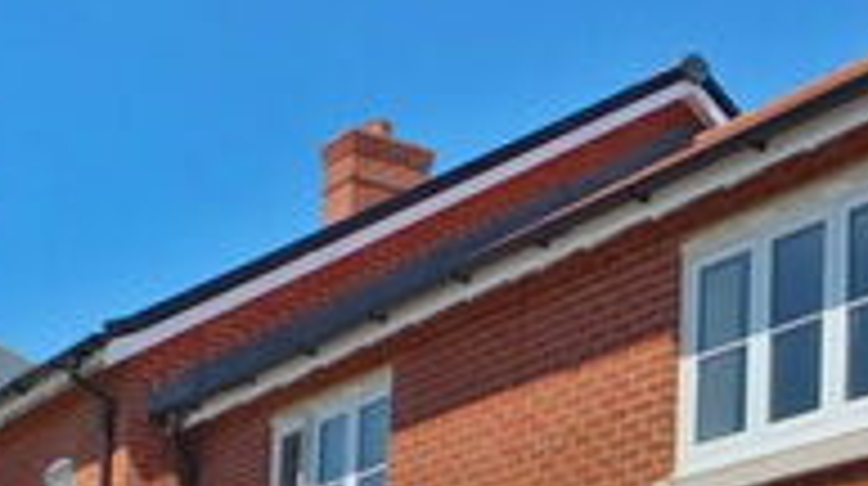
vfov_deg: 12.3
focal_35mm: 91
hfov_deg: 22.6
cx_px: 859
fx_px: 2092
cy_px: 844
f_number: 6
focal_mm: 4
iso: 125
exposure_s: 1/500
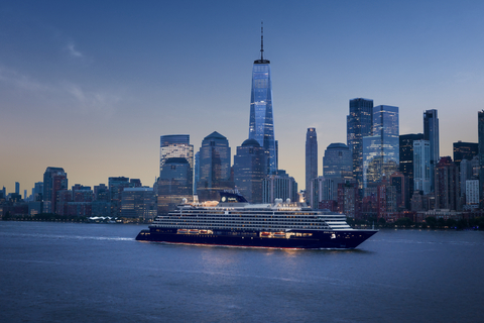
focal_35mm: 50
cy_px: 162
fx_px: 672
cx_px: 242
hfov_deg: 39.6
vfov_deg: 27.0
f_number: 3.2
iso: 1700
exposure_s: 1/160
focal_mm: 50
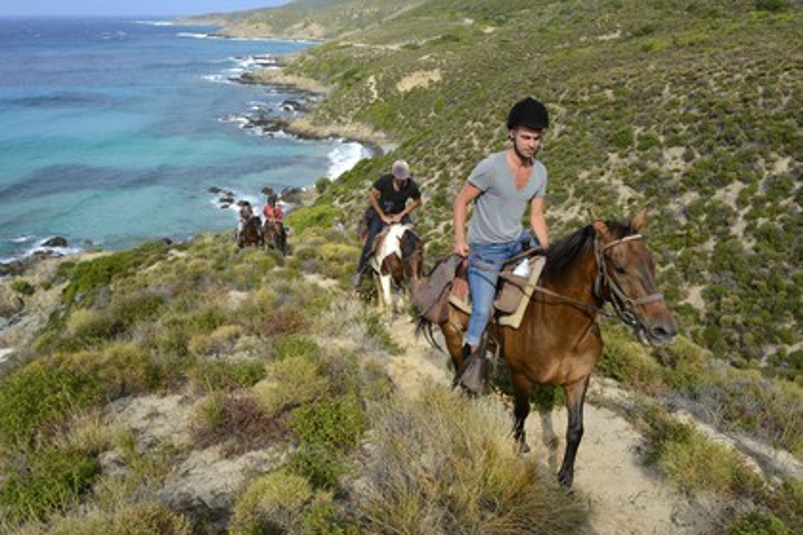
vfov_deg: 53.1
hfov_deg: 73.7
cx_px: 402
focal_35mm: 24
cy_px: 268
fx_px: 535
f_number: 9
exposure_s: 1/640
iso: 400
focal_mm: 24
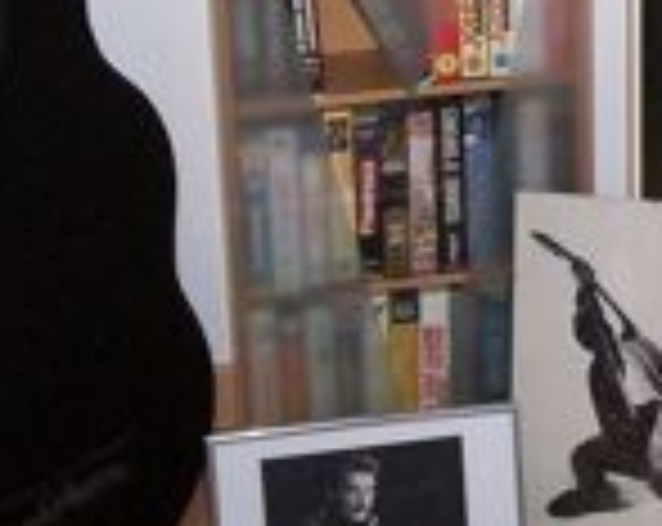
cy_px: -112
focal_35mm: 115
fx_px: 2249
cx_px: 779
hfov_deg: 16.1
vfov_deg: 13.0
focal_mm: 5.9
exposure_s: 1/64
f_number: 4.5
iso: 140
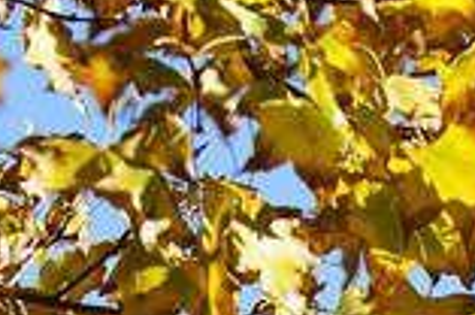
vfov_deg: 3.4
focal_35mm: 402
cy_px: 815
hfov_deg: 5.1
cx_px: 808
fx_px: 5293
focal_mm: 70
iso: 100
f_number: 4
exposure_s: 1/640
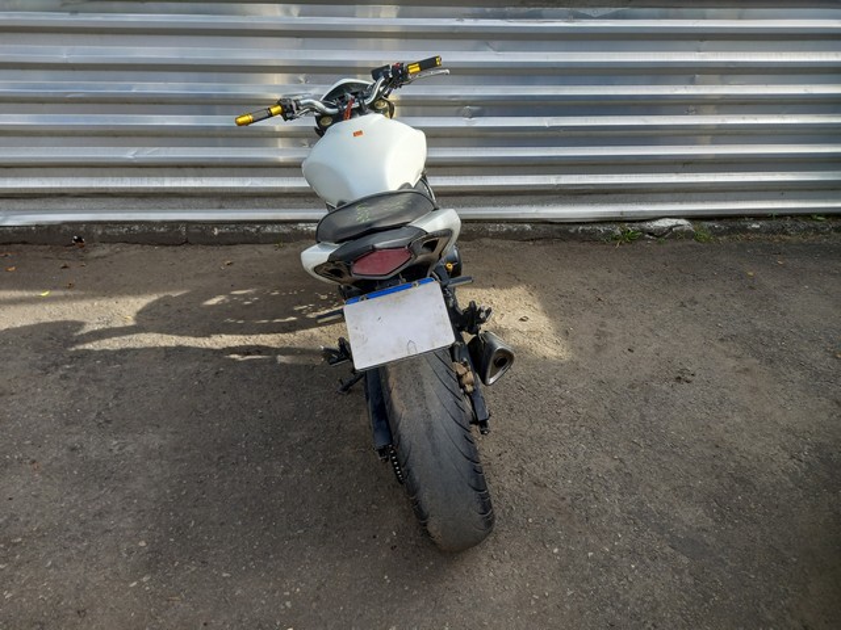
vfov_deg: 54.9
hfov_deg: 69.4
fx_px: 607
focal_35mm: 25
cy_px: 315
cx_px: 420
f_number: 2
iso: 25
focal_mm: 4.6
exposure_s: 1/138
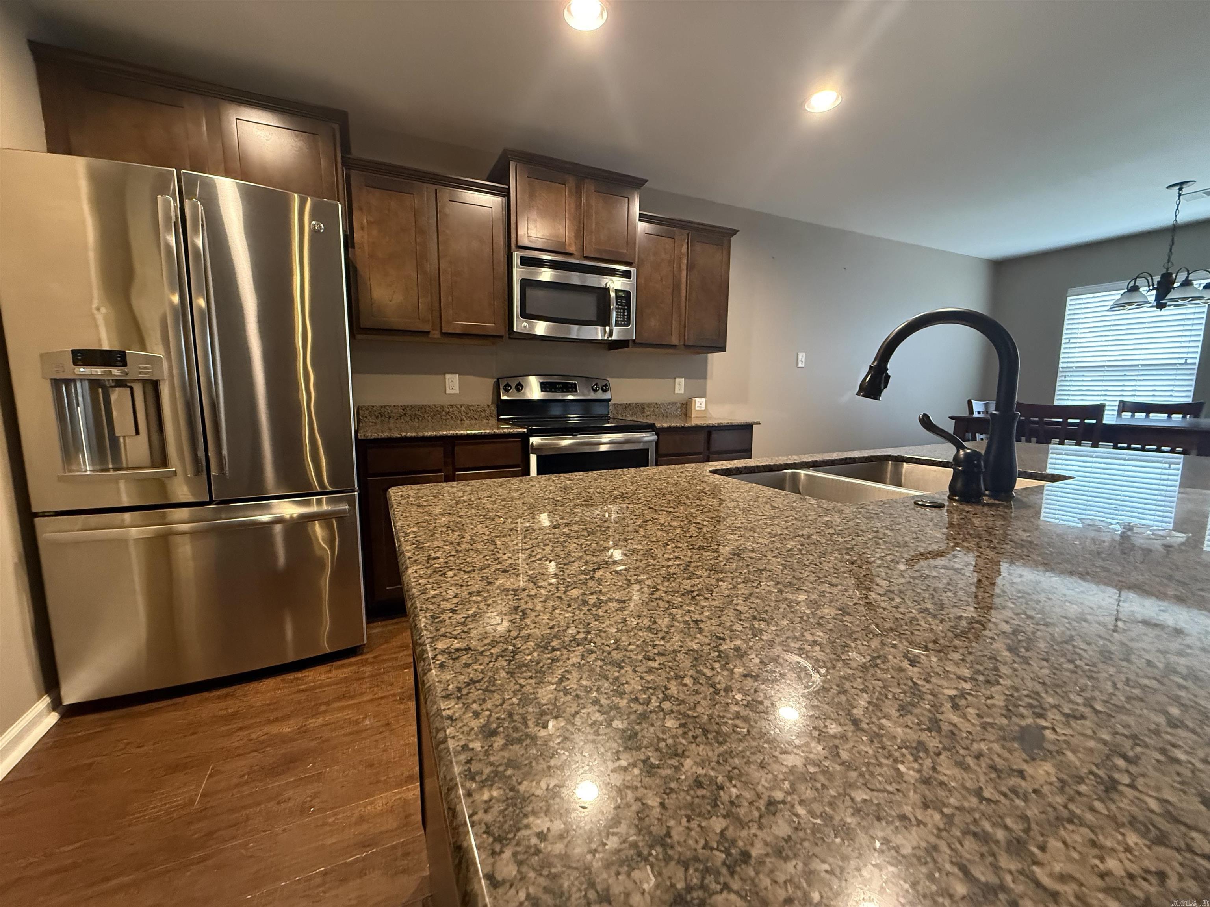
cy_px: 454
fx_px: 489
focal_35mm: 14
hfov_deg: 102.1
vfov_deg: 85.7
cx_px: 605
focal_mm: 2.22
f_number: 2.2
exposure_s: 1/60
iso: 640
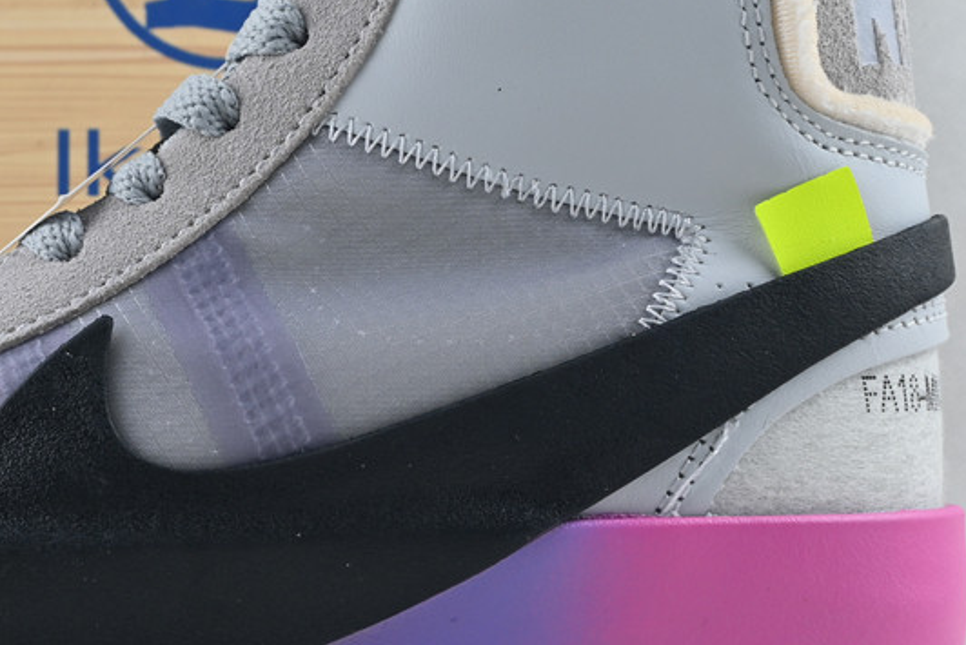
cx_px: 160
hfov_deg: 20.5
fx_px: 2634
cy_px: 383
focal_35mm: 98
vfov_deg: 13.9
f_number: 10
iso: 100
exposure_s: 1/15
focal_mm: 29
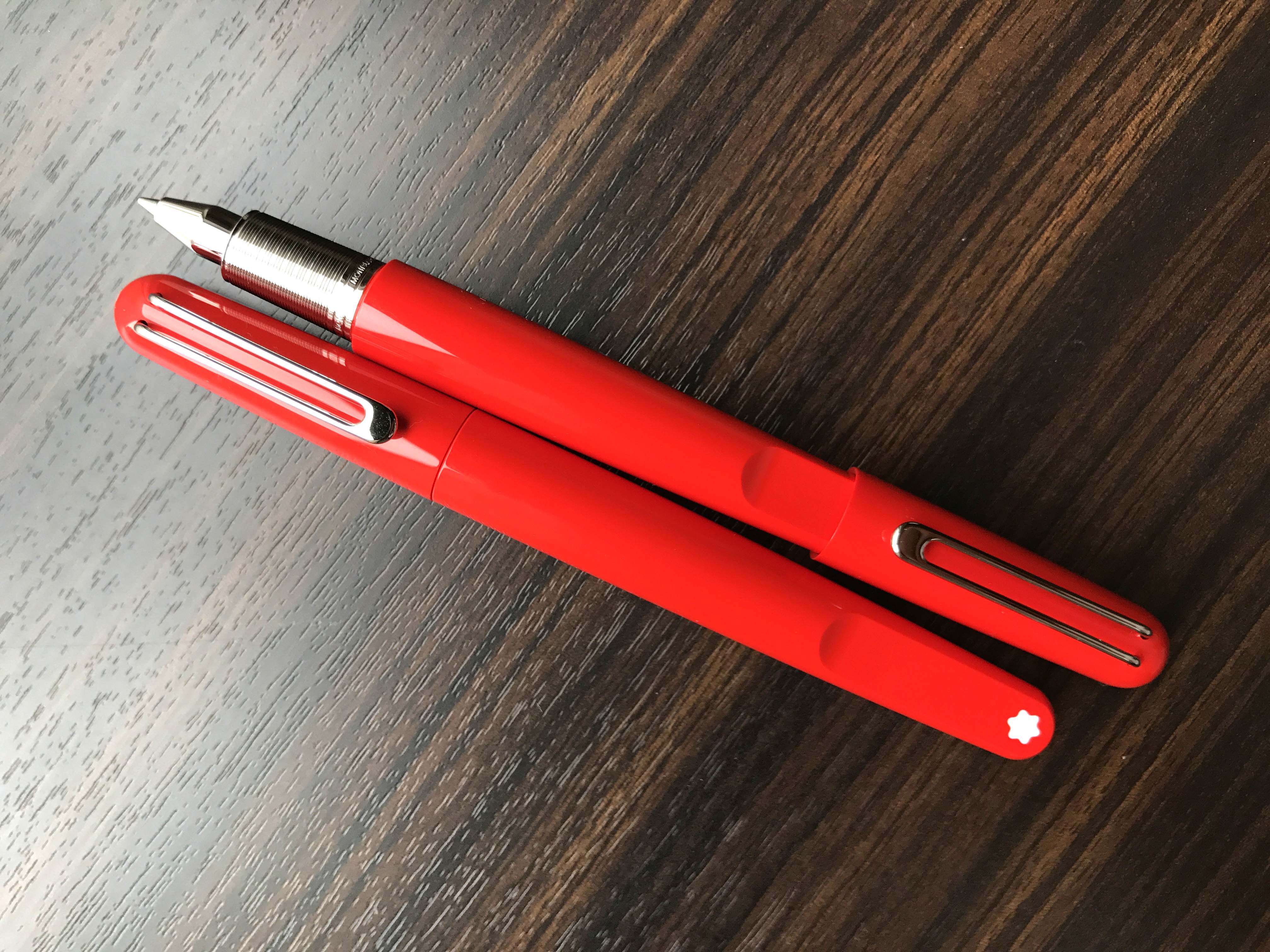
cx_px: 635
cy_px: 476
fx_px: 1027
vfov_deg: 49.7
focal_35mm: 28
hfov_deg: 63.4
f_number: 1.8
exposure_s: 1/120
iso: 32
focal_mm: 3.99
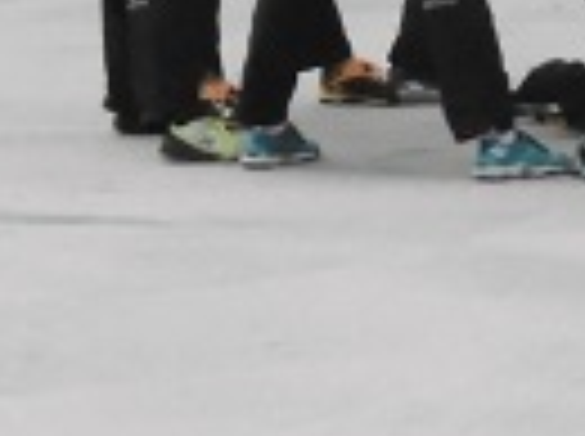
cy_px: -180
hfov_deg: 5.9
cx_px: 567
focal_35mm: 333
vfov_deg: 4.4
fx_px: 5617
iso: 1600
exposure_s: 1/640
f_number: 11.8
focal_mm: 16.2
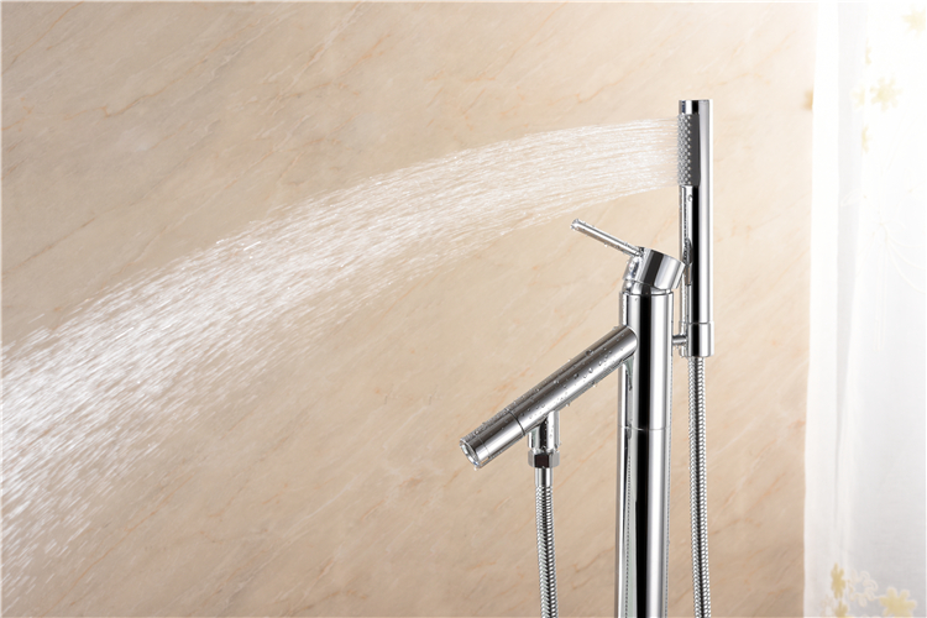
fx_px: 1545
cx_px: 464
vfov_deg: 22.6
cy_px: 309
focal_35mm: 60
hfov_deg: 33.4
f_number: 10
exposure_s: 1/160
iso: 100
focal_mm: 60
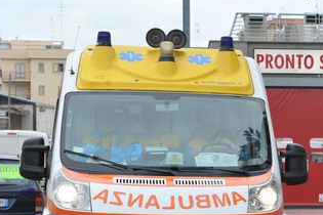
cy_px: 165
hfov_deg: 14.2
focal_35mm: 142
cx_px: 320
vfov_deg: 9.6
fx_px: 1274
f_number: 9
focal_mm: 70
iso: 500
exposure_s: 1/320
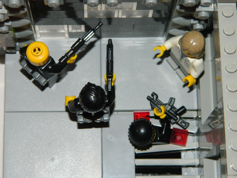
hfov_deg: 19.1
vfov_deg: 14.4
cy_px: 89
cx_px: 118
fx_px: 705
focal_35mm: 103
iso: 200
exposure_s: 1/60
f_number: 4.5
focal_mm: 18.6
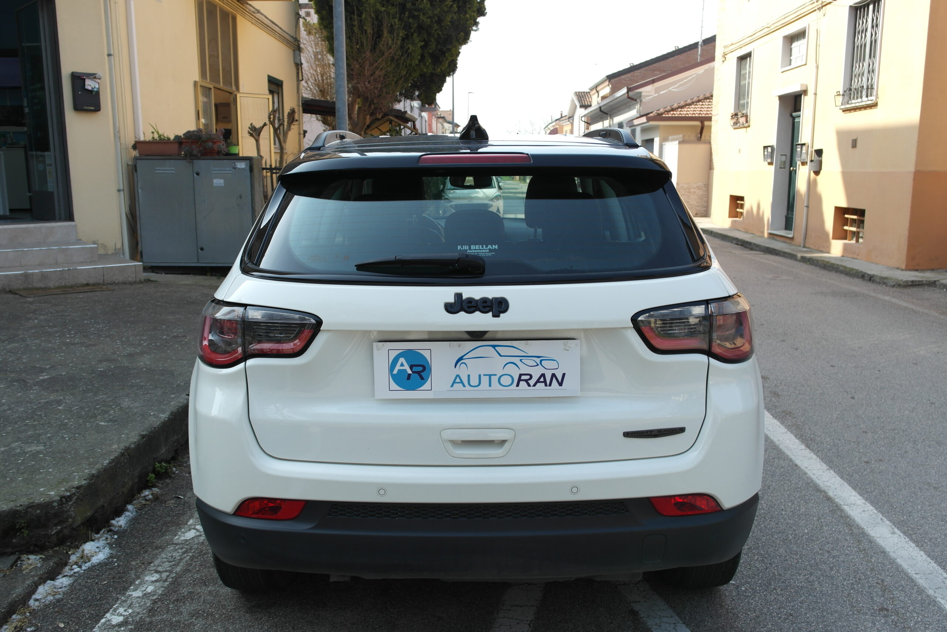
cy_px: 316
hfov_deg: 57.2
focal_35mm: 33
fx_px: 868
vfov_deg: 40.0
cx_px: 474
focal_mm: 22
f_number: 5
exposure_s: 1/200
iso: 100
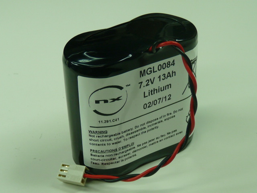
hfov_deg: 24.1
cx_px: 128
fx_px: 601
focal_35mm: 81
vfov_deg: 18.2
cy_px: 96
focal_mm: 8
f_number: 3.2
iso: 100
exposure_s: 1/60
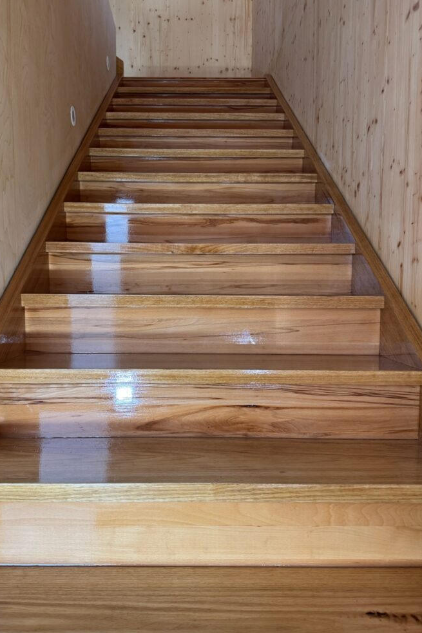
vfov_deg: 69.4
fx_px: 457
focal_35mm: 26
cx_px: 188
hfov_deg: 49.4
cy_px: 325
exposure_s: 1/121
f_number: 1.78
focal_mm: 6.76
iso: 160
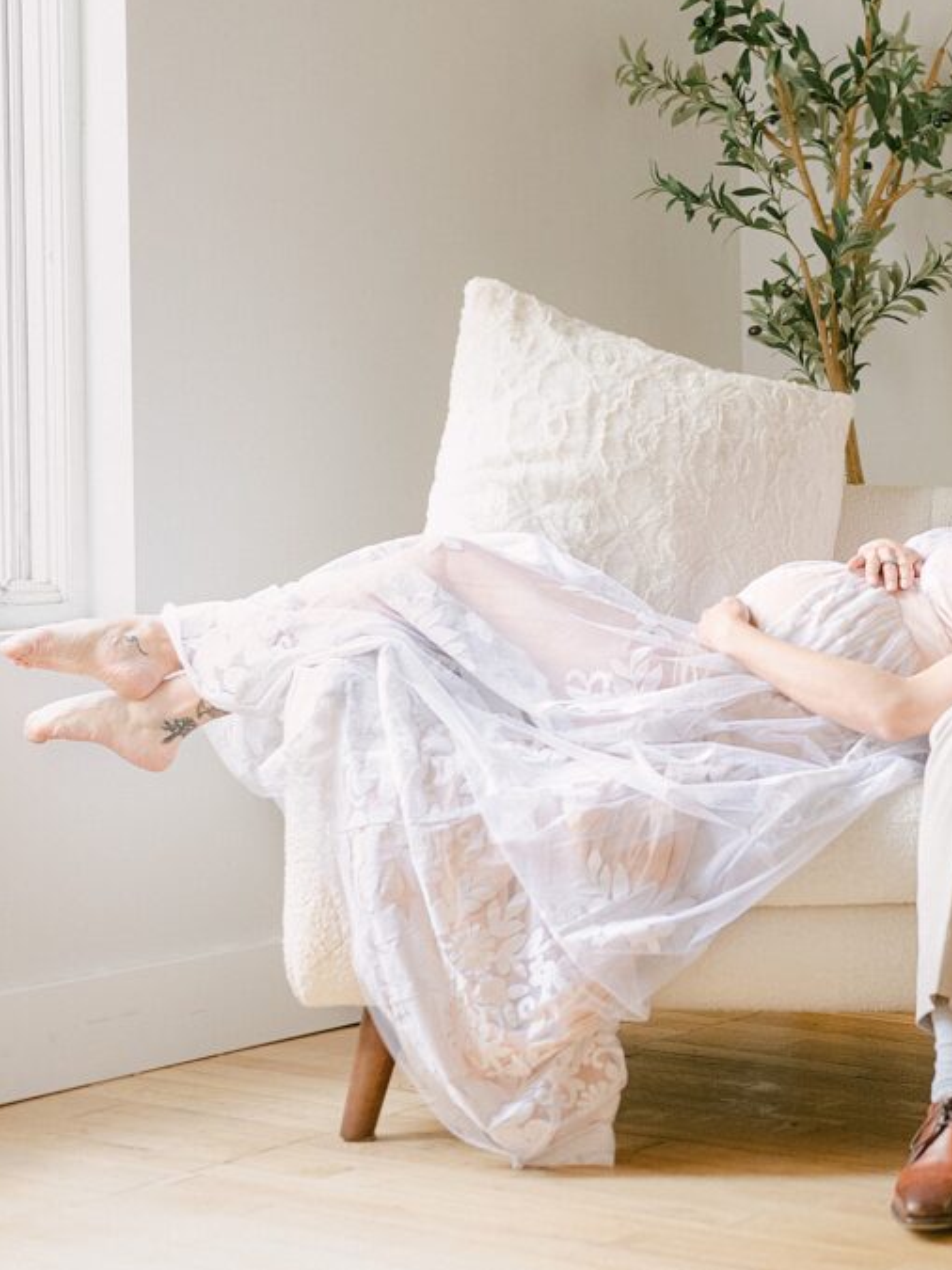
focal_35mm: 73
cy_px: 632
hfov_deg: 19.9
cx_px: 811
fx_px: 2678
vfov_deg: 26.7
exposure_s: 1/250
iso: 1600
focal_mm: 50
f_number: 2.8
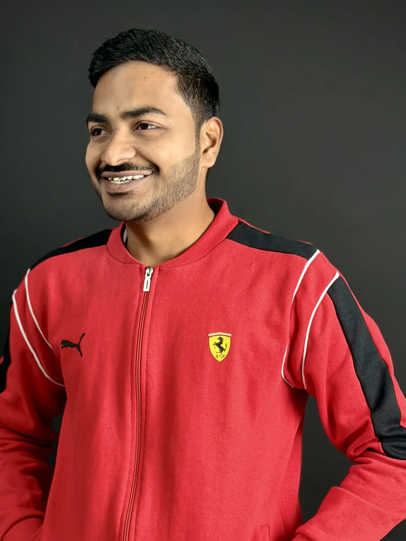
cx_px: 177
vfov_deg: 26.8
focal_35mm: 72
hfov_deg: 20.4
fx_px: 1126
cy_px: 370
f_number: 1.78
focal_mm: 6.76
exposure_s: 1/33
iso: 200
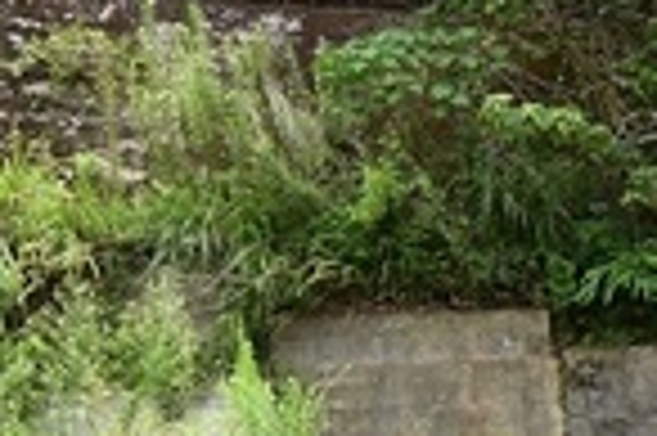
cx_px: 968
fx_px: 1404
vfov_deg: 16.8
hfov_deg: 22.1
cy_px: 548
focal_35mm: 77
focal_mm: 10
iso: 160
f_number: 3.5
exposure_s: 1/1000
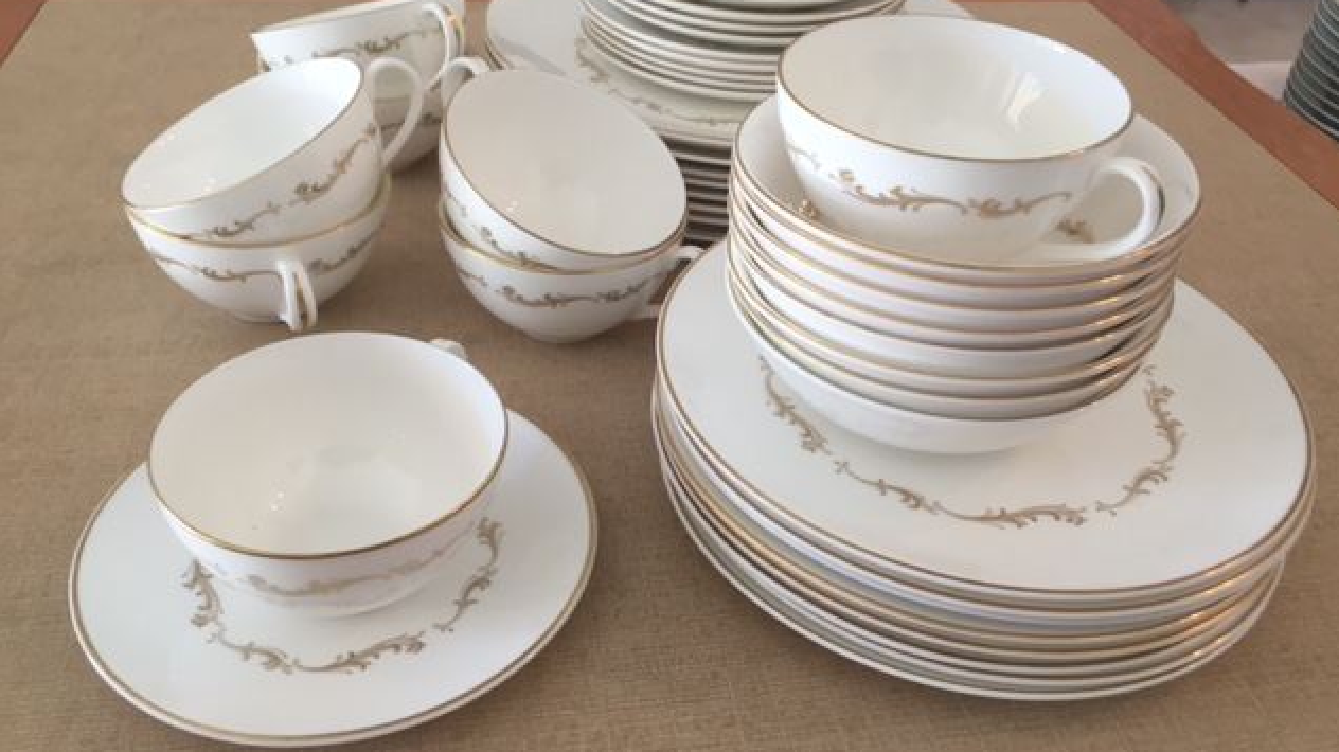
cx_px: 676
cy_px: 343
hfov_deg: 61.0
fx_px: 1136
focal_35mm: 32
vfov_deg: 36.6
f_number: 2.2
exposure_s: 1/30
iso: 64
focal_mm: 4.15
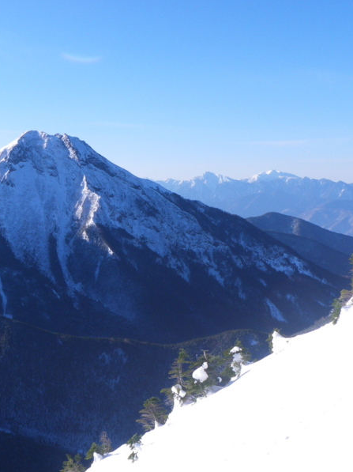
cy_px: 236
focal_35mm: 59
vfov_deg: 32.7
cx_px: 96
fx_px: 803
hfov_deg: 24.6
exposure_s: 1/200
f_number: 6.5
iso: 64
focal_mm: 7.9
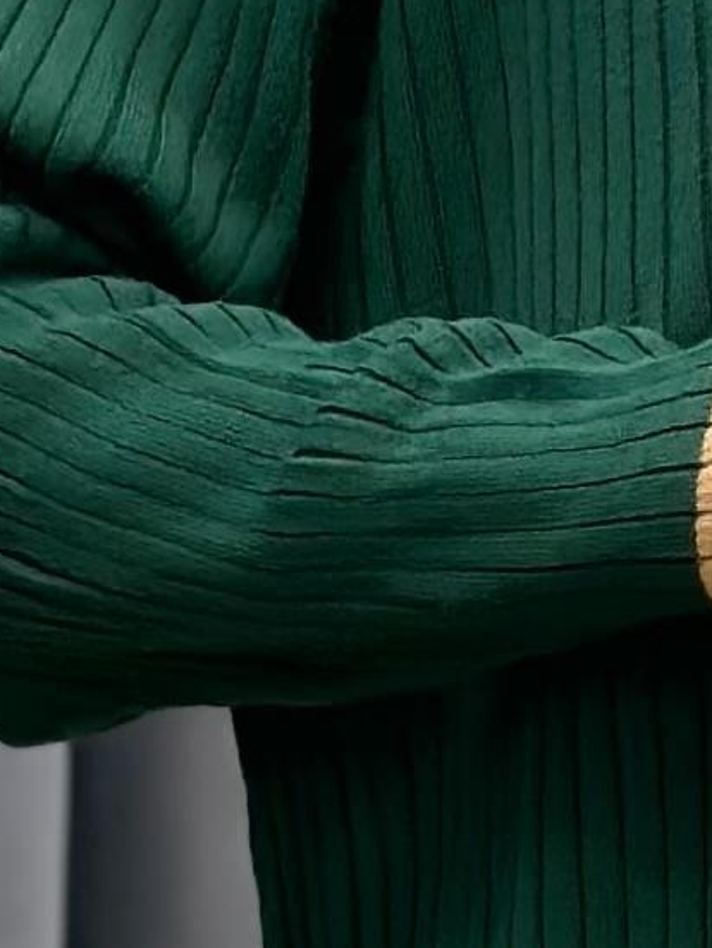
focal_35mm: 351
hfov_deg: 4.2
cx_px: 1171
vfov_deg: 5.6
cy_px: 64
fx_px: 9615
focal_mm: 6.86
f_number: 1.78
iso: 64
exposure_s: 1/168
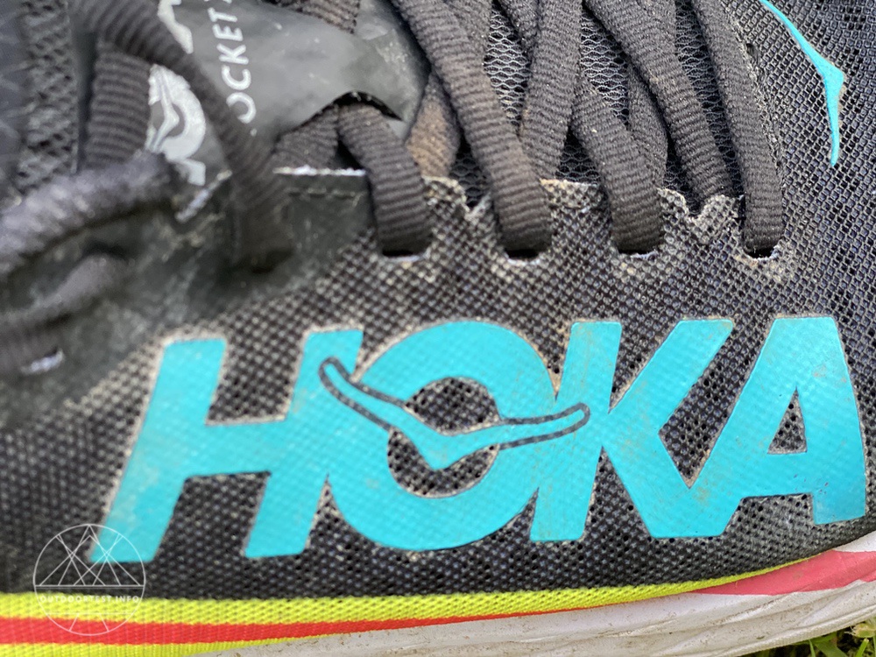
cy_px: 328
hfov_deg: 36.8
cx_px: 438
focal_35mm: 52
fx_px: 1316
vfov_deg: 28.0
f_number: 2
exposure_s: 1/122
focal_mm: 6
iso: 160
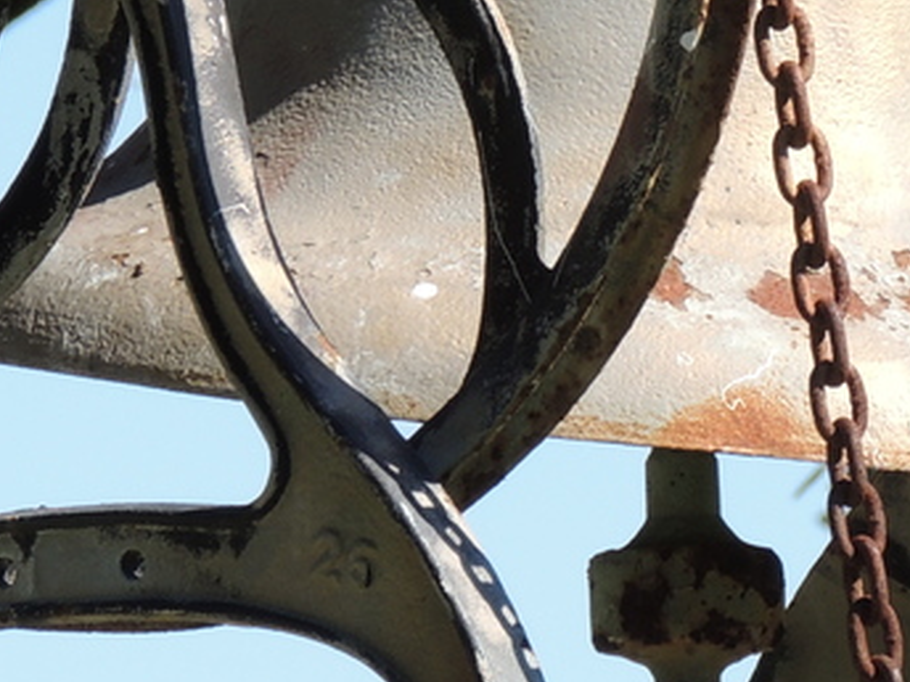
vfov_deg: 1.2
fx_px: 31809
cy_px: 209
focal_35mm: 1210
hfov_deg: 1.6
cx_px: 566
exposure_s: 1/320
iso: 100
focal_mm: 57.9
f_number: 4.8
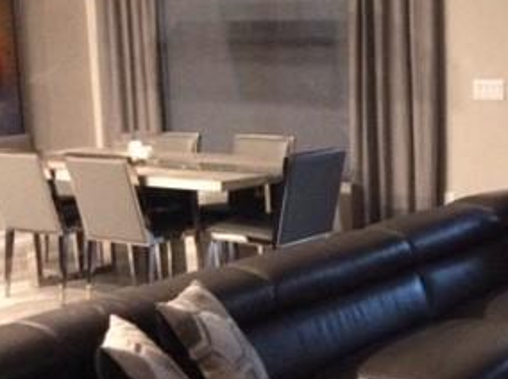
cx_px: 454
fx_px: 1055
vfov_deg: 20.4
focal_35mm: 72
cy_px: 213
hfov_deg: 26.2
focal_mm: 3.3
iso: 500
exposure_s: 1/15
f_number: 2.4
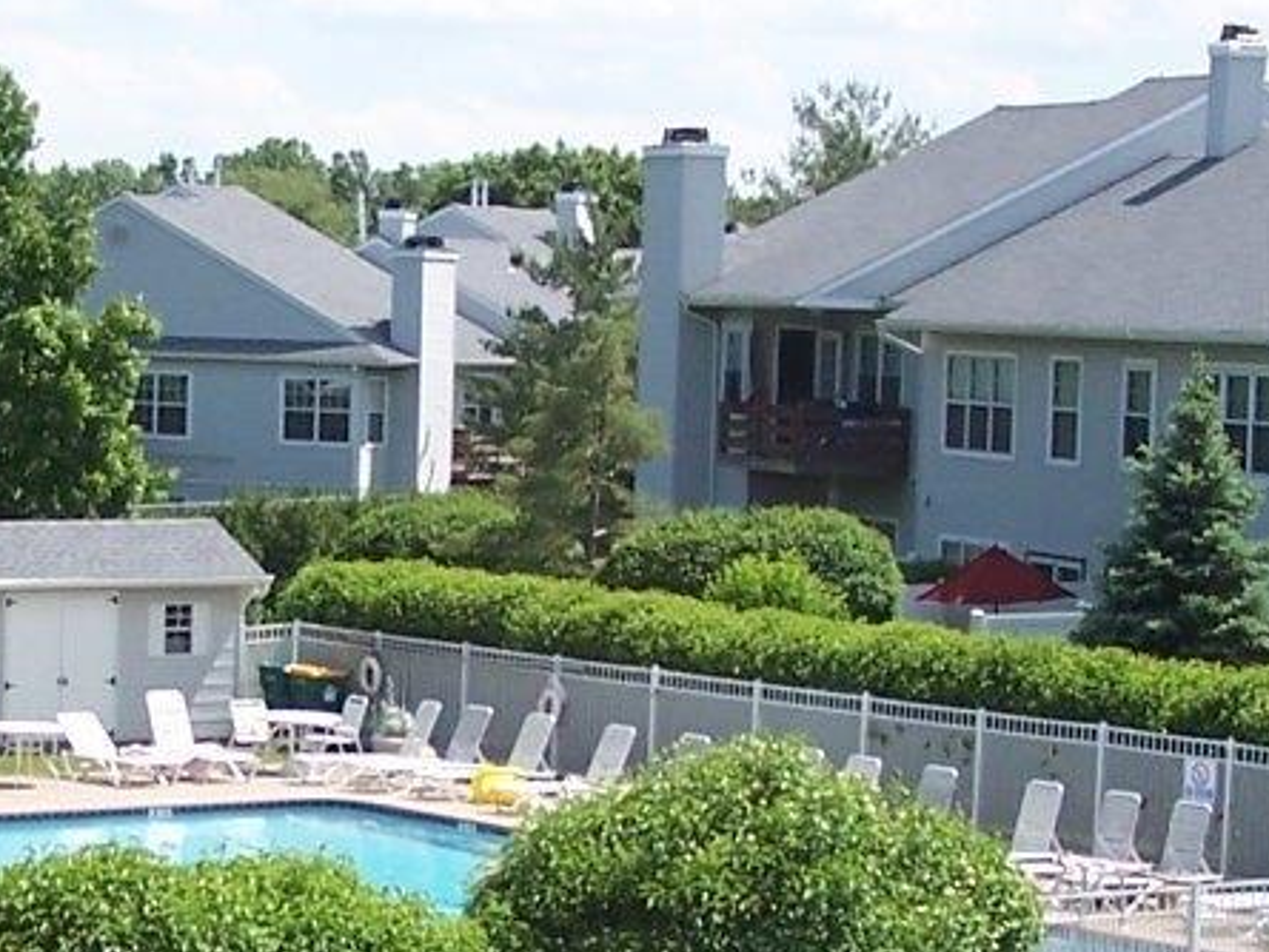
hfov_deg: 15.9
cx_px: 285
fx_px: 4510
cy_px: 735
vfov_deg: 12.0
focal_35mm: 123
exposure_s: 1/750
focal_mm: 6.3
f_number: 2.8
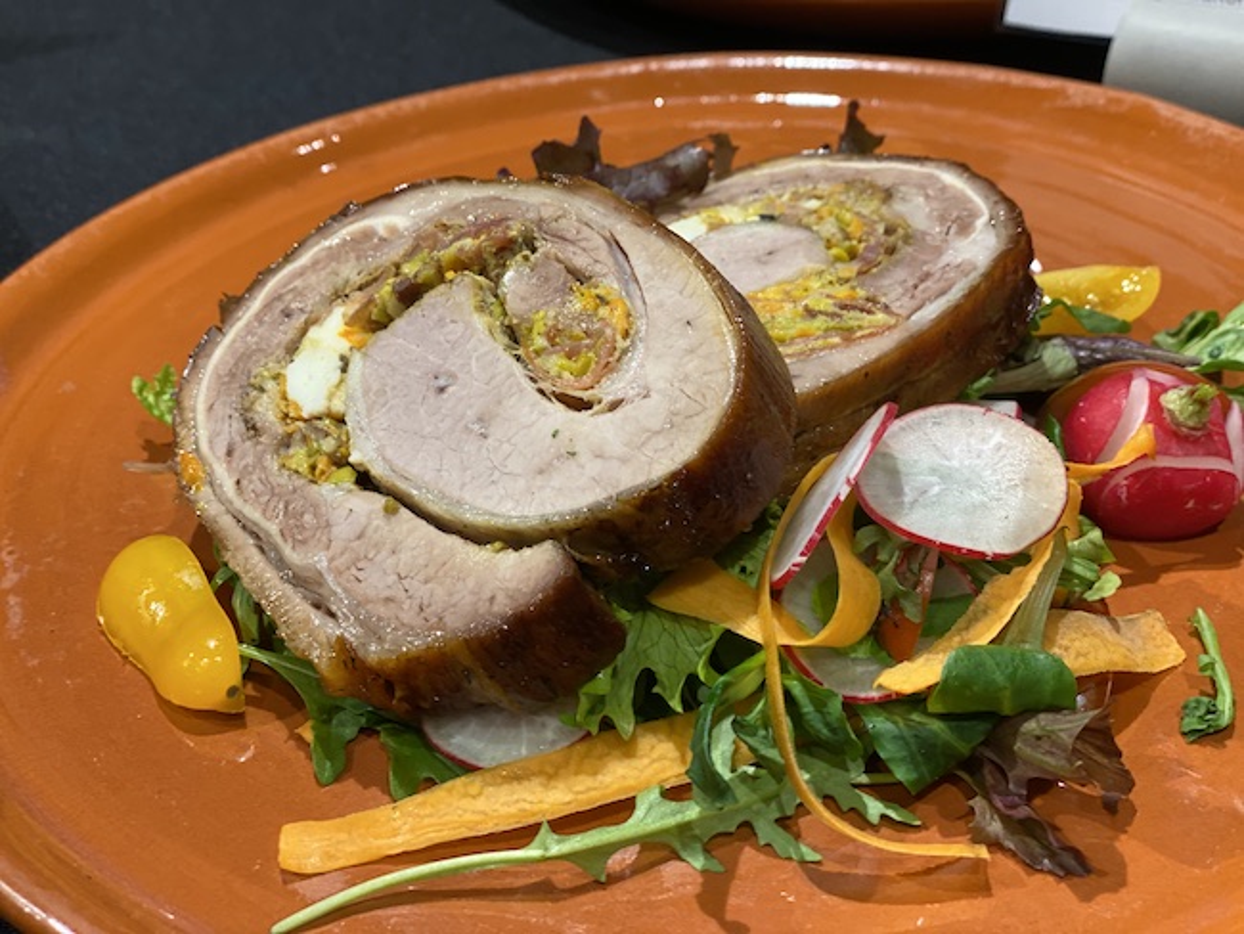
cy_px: 467
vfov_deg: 28.1
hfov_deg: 36.8
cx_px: 622
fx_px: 1869
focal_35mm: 52
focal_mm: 6
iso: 125
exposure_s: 1/100
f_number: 2
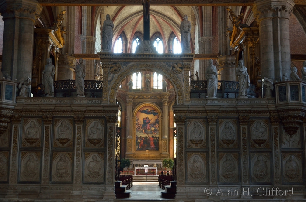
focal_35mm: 46
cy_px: 101
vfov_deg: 28.8
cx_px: 153
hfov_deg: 42.4
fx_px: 394
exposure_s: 1/30
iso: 640
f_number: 4
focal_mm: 31
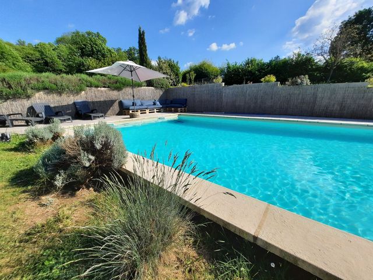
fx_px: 140
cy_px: 140
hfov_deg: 106.2
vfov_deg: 89.9
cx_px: 186
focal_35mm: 13
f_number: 2.2
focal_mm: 1.74
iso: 40
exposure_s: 1/1919
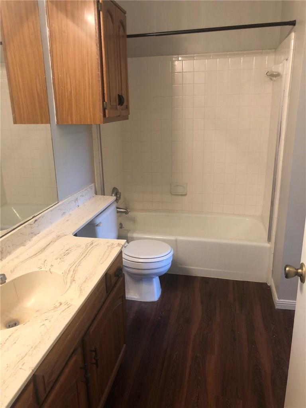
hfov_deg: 49.7
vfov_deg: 63.4
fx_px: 330
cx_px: 153
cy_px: 204
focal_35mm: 28
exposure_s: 1/15
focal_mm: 4
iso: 50
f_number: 1.8
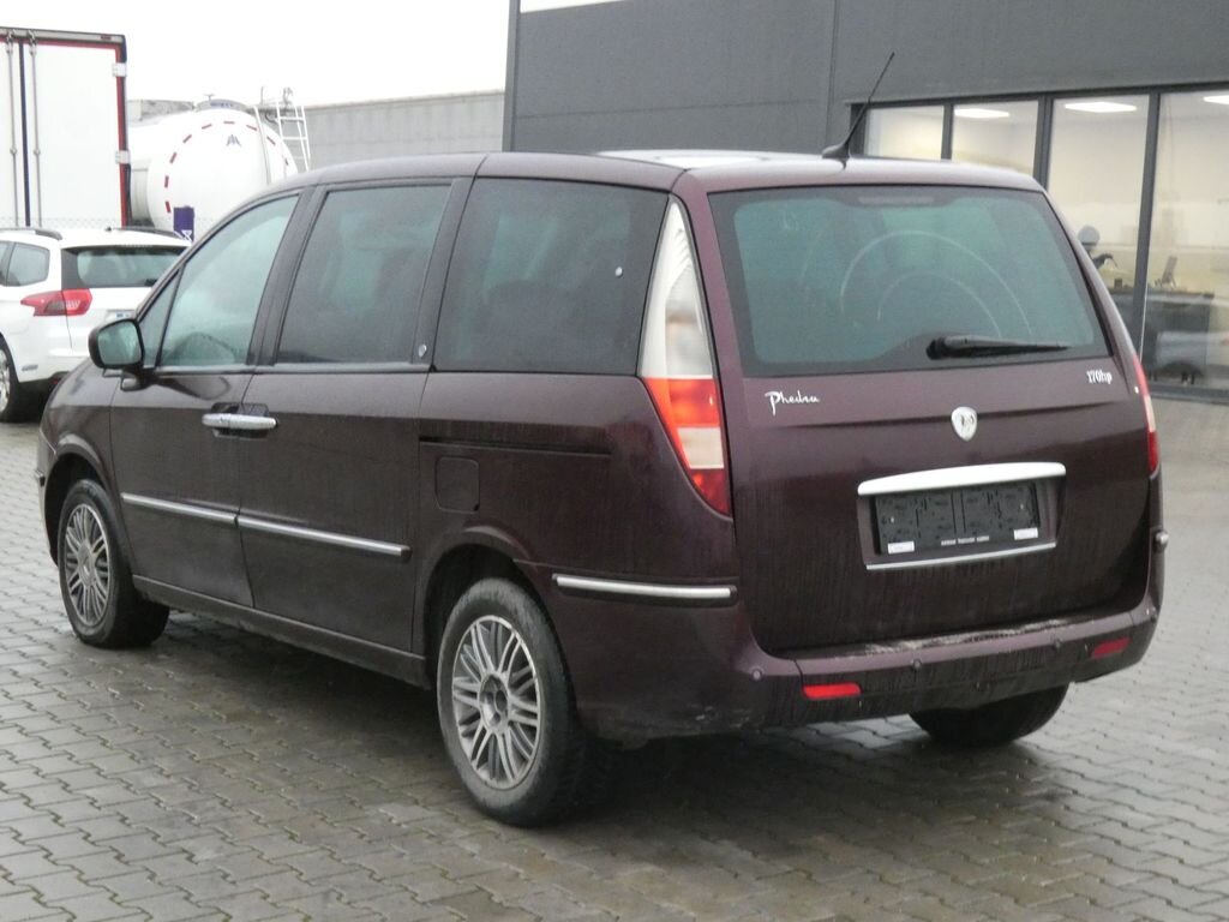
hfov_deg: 31.7
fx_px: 2166
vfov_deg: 24.0
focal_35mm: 61
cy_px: 461
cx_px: 614
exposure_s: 1/80
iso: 1000
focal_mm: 10.8
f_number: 5.6
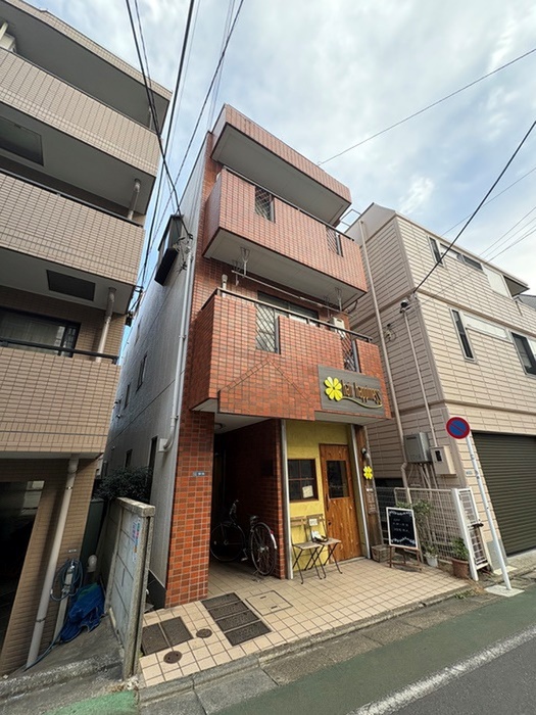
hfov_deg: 85.7
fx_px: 289
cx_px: 268
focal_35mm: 14
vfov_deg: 102.1
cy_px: 358
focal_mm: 2.22
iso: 64
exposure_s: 1/269
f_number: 2.2
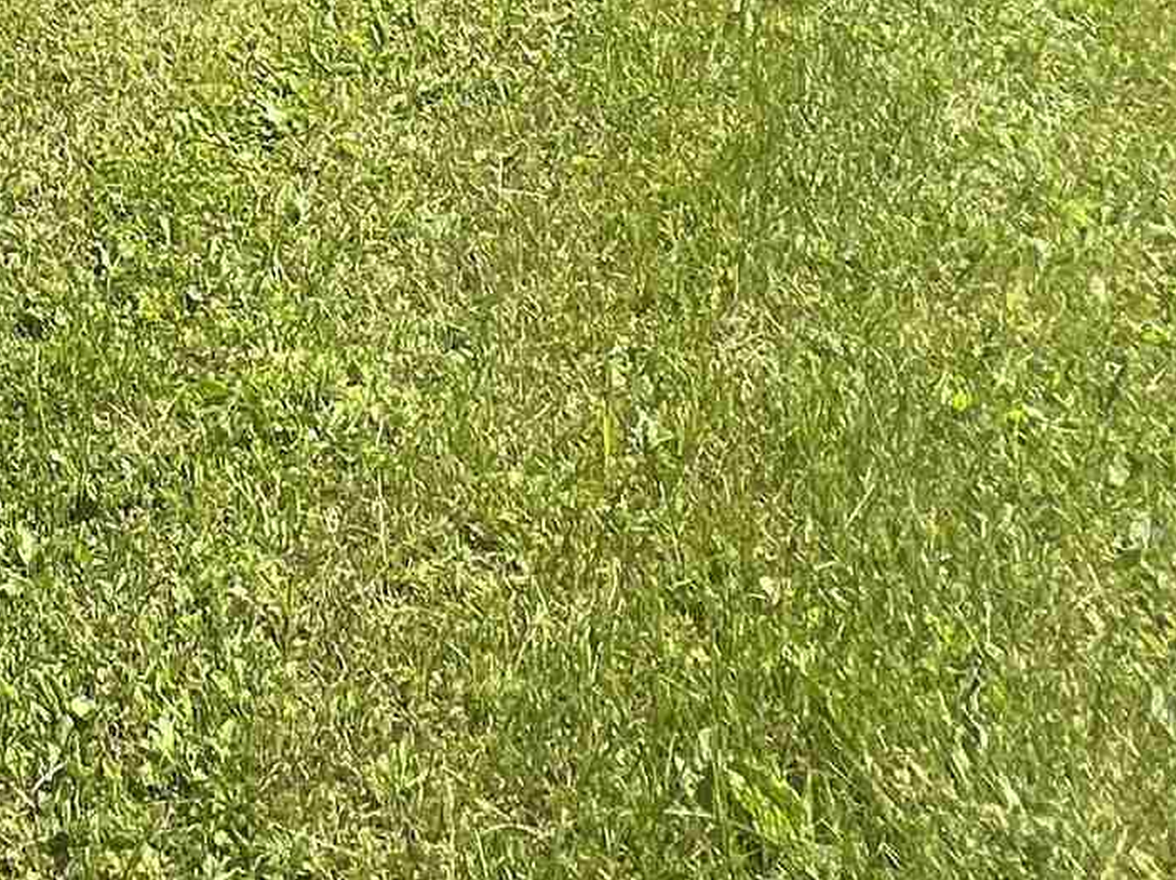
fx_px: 1935
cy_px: -779
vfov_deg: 18.7
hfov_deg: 27.9
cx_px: -362
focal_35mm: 57
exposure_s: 1/1193
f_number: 1.8
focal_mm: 1.57
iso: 32
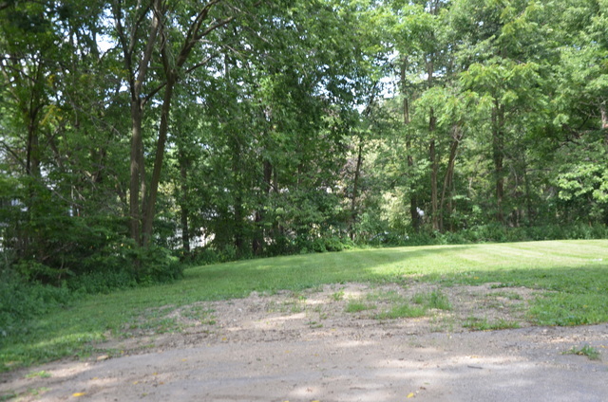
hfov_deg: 39.0
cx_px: 304
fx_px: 860
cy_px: 201
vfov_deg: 26.4
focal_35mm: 51
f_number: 5.6
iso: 220
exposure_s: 1/125
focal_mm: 34
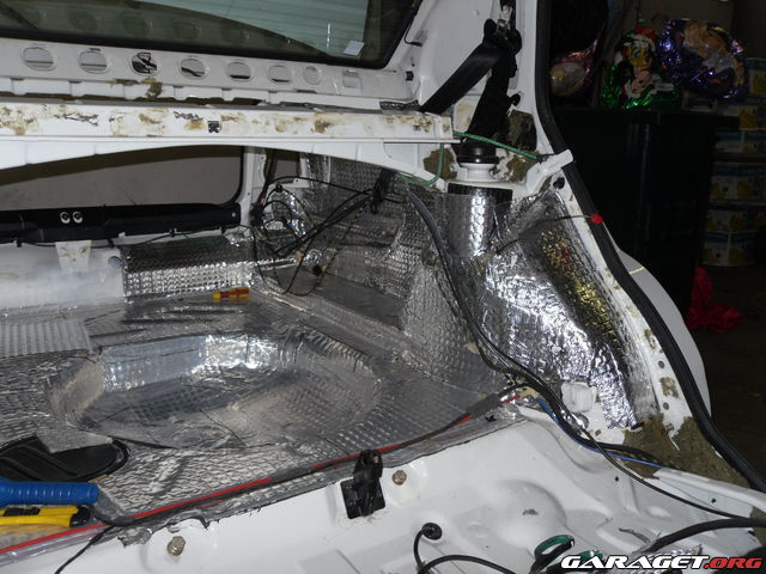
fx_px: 774
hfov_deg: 52.6
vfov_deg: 40.7
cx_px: 383
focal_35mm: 35
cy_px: 287
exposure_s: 1/45
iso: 80
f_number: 3.5
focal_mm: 6.3
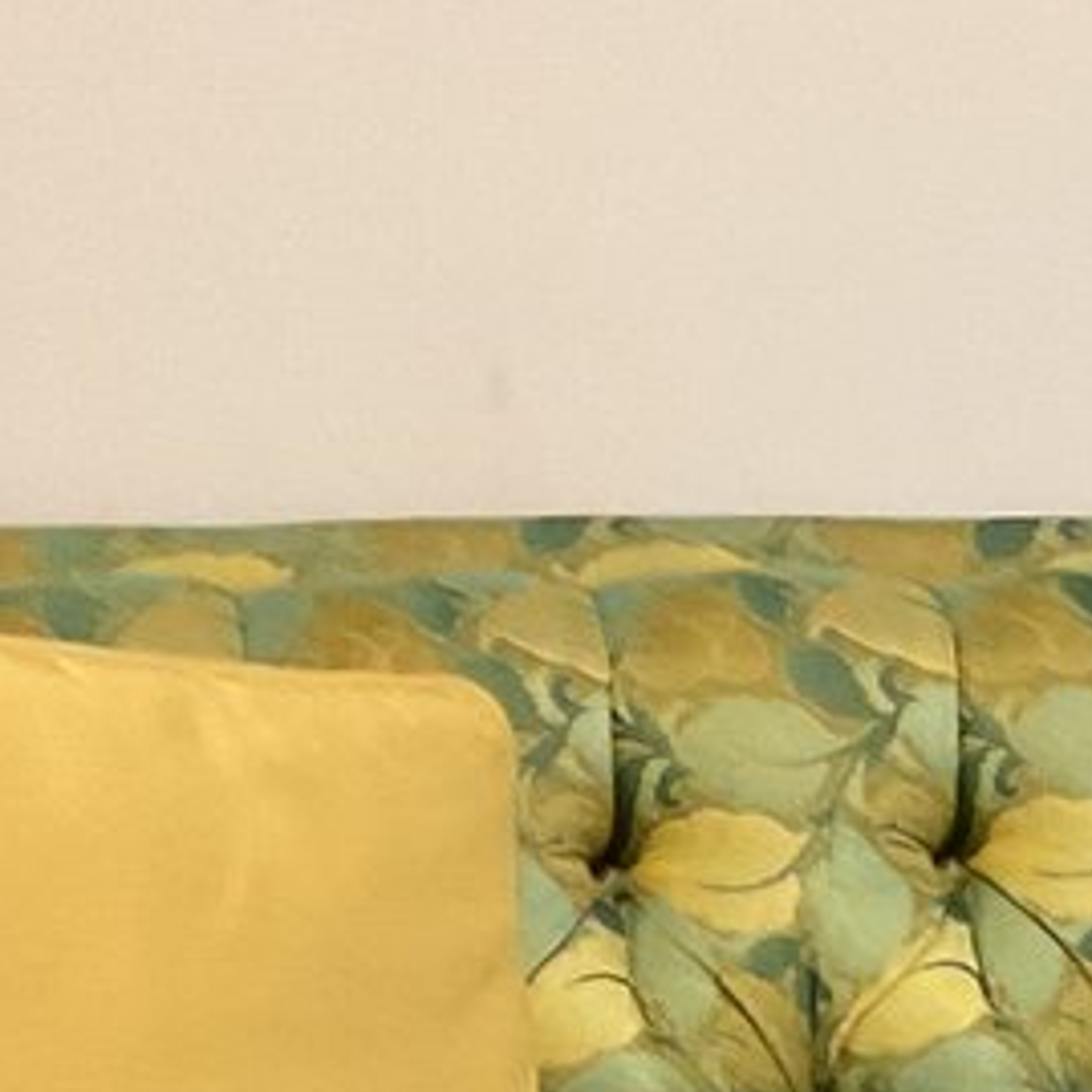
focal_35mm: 144
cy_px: 1967
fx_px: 5139
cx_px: 1532
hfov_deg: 11.7
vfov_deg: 11.3
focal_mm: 3
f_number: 1.8
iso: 200
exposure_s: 1/60
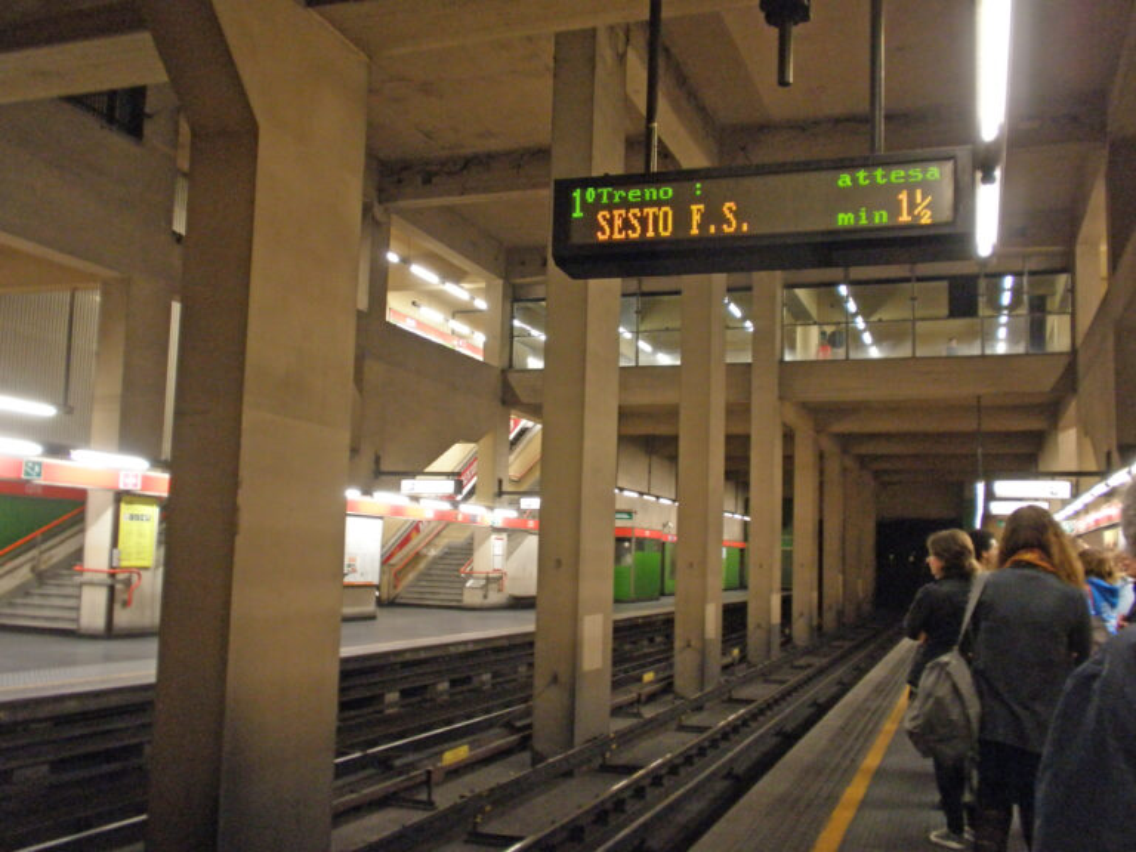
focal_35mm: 37
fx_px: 1214
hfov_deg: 50.1
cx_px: 568
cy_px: 426
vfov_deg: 38.7
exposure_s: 1/8
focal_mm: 6.6
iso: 200
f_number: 3.5
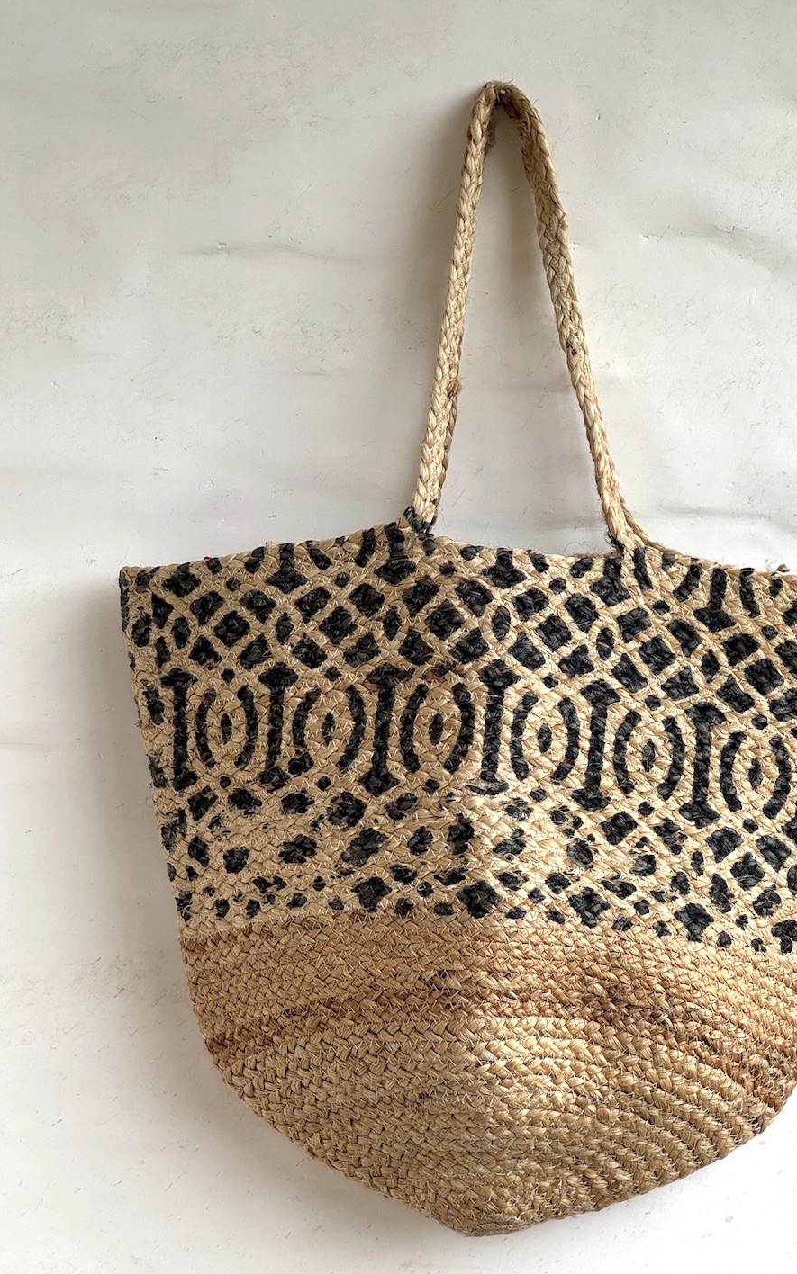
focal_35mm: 82
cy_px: 639
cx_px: 467
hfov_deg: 15.9
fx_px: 2850
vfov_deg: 25.2
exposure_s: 1/105
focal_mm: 9
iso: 25
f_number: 2.8
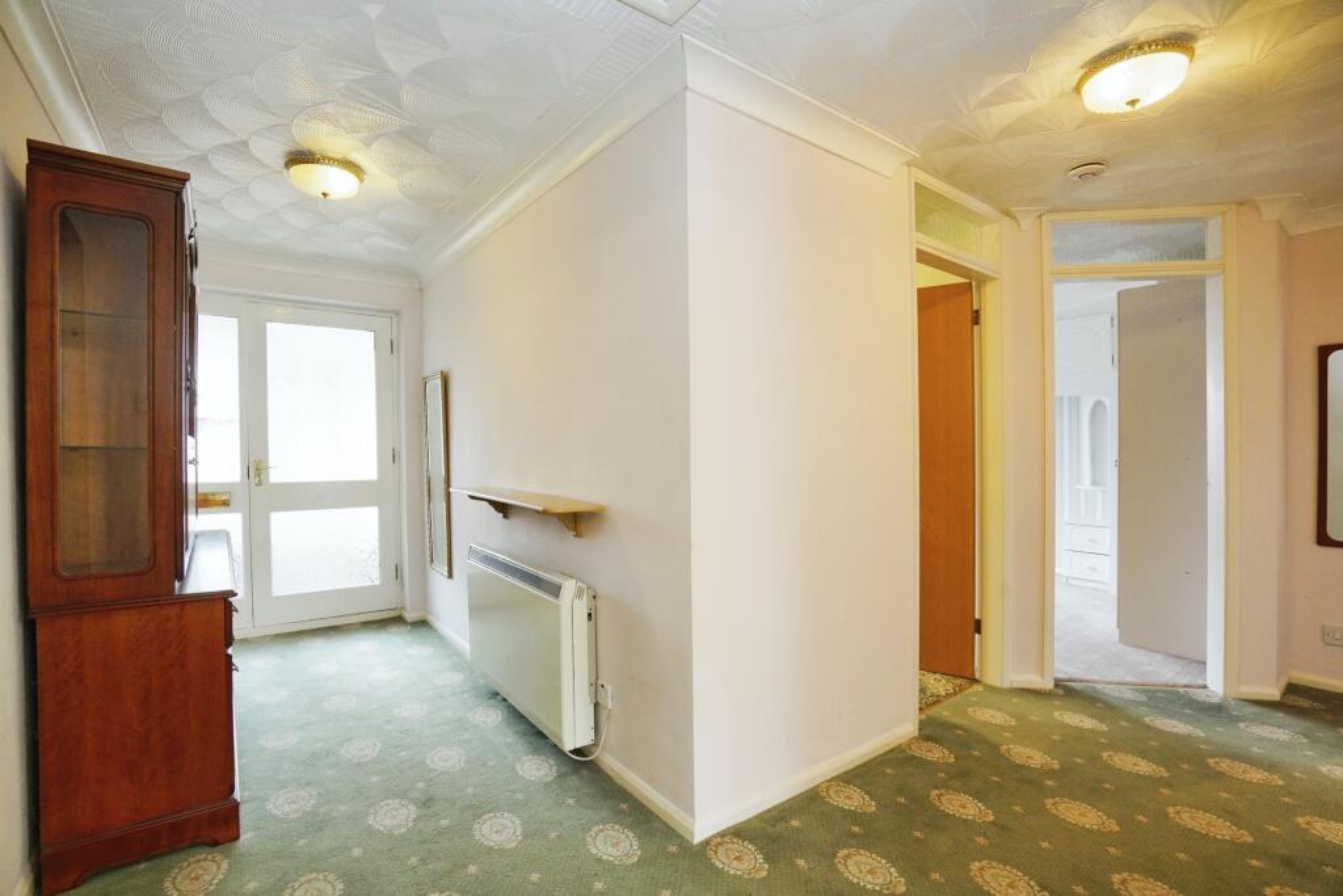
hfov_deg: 96.7
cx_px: 672
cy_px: 448
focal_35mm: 16
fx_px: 597
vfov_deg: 73.8
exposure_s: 1/30
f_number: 7.1
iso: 2000
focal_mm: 16
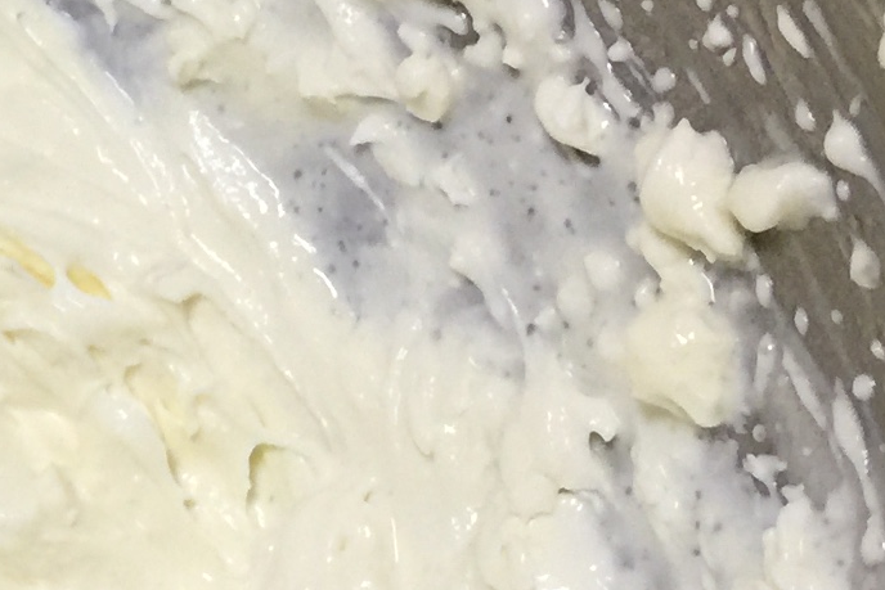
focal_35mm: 143
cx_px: -630
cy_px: 931
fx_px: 3516
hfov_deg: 13.2
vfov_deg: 9.3
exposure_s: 1/33
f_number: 2.2
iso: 64
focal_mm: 4.15
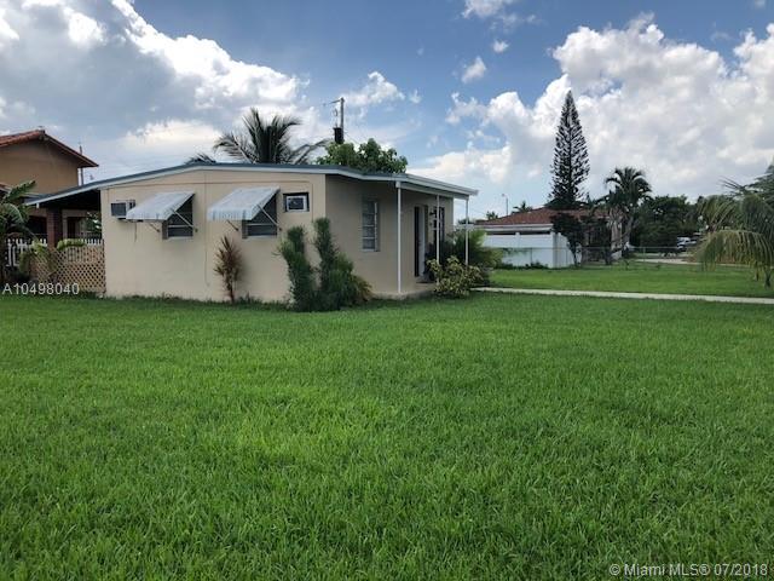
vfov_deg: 49.7
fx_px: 626
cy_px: 290
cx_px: 387
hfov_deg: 63.4
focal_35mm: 28
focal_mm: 3.99
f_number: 1.8
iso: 20
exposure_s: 1/1736
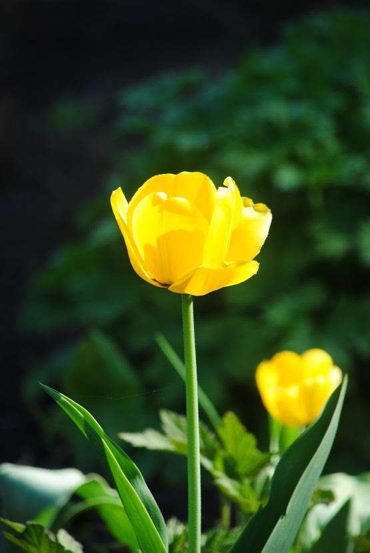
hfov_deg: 3.1
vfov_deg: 4.6
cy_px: 276
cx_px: 185
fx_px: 6917
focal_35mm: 450
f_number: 6.3
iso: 100
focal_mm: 300
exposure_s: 1/100
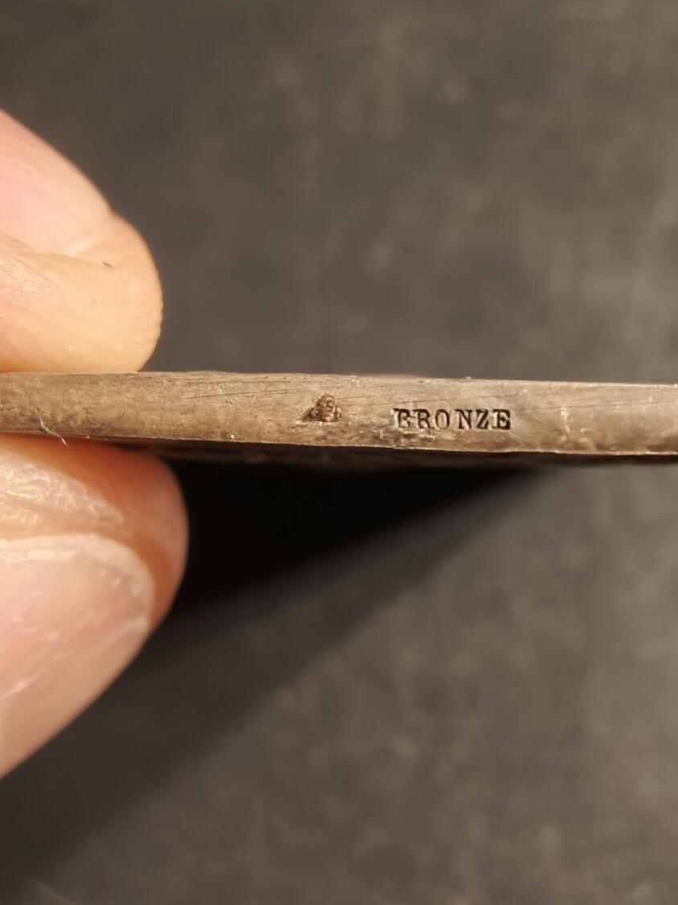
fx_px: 966
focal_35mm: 37
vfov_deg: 49.8
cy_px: 548
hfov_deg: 38.6
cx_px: 389
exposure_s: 1/50
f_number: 2
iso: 200
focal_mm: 2.32
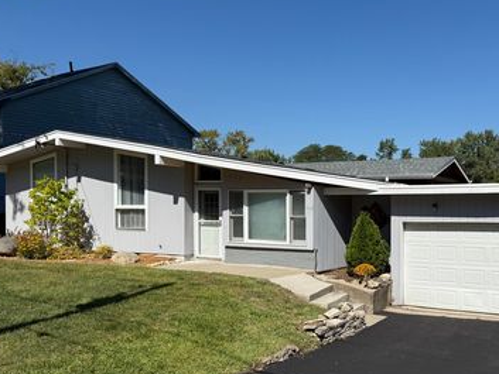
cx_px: 332
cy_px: 229
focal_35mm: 34
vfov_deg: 41.6
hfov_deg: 52.9
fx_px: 490
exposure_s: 1/8130
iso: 80
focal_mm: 6.76
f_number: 1.78
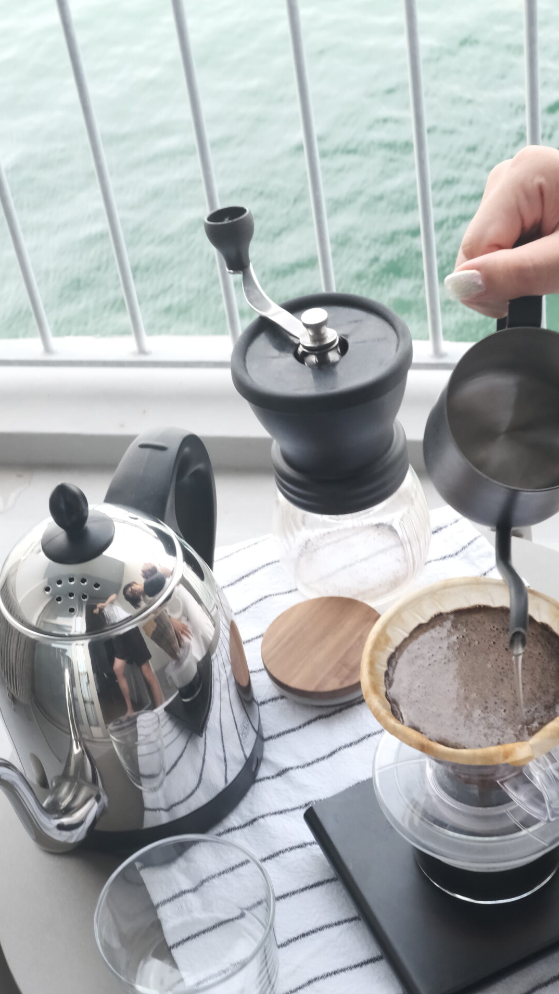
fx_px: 1555
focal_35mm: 59
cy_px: 462
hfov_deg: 20.4
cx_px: 305
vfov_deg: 35.4
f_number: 13
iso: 2500
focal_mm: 28
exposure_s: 1/100
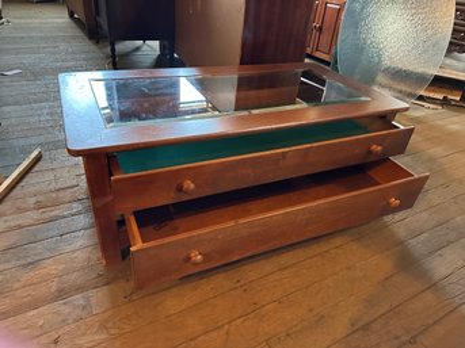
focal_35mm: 24
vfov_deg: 56.8
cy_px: 174
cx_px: 232
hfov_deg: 71.6
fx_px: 322
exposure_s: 1/40
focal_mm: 6.86
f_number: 1.78
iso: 1000
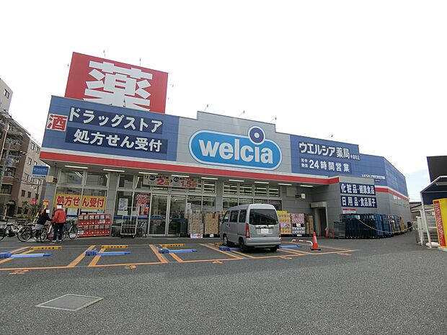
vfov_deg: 68.7
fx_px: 245
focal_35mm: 19
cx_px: 224
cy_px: 168
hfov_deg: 84.7
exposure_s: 1/160
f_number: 6.9
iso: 80
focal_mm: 4.06
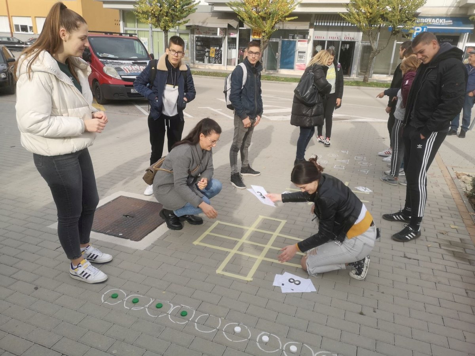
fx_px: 370
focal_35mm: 27
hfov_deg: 65.3
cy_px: 178
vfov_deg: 51.4
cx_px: 238
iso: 50
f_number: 1.8
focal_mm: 5.58
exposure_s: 1/890
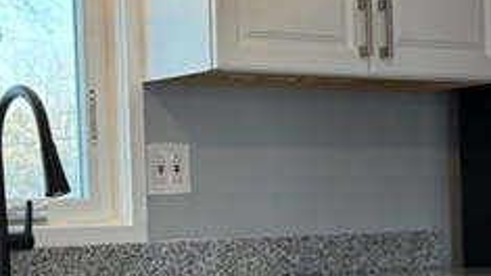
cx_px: 201
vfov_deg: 10.6
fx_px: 1484
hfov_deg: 18.8
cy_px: 192
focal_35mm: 114
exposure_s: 1/60
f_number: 1.78
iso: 100
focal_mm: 6.76
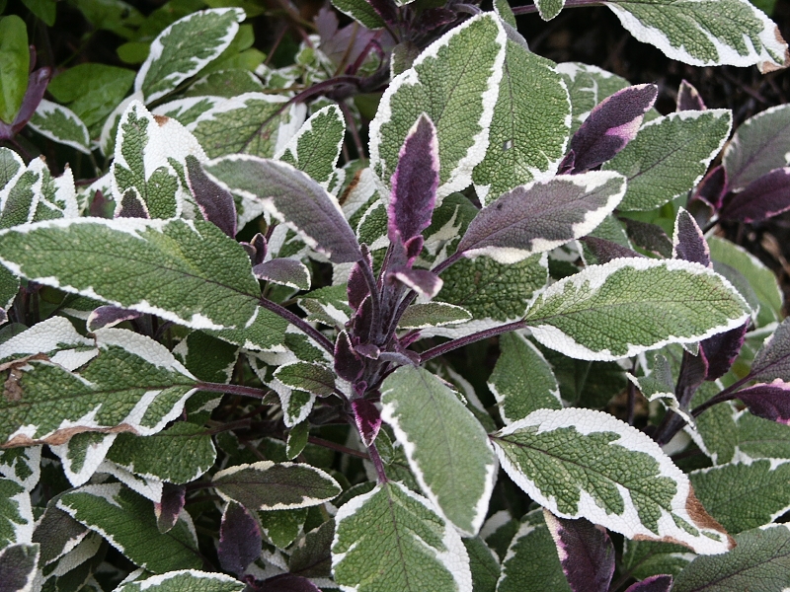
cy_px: 296
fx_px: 1780
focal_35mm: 78
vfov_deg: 18.9
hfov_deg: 25.0
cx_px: 395
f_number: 3.6
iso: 64
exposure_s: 1/125
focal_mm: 15.54
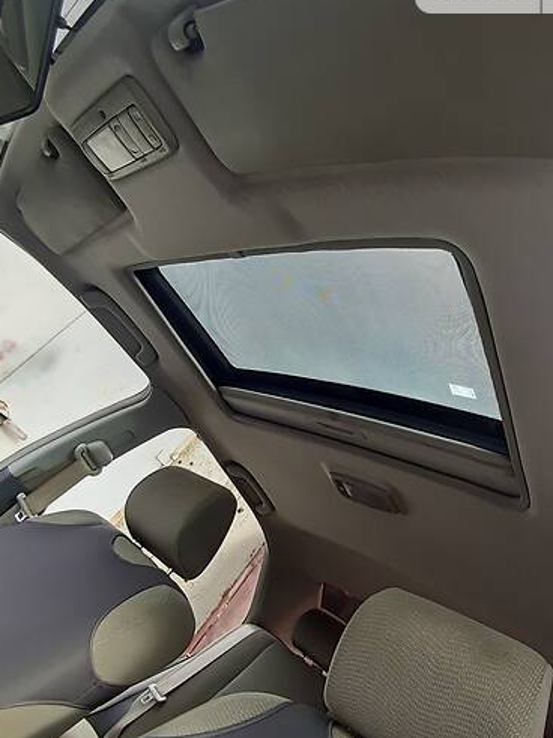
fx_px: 469
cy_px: 382
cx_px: 316
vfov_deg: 76.4
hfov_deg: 60.8
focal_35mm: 22
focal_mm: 1.5
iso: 40
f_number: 2.2
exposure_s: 1/120
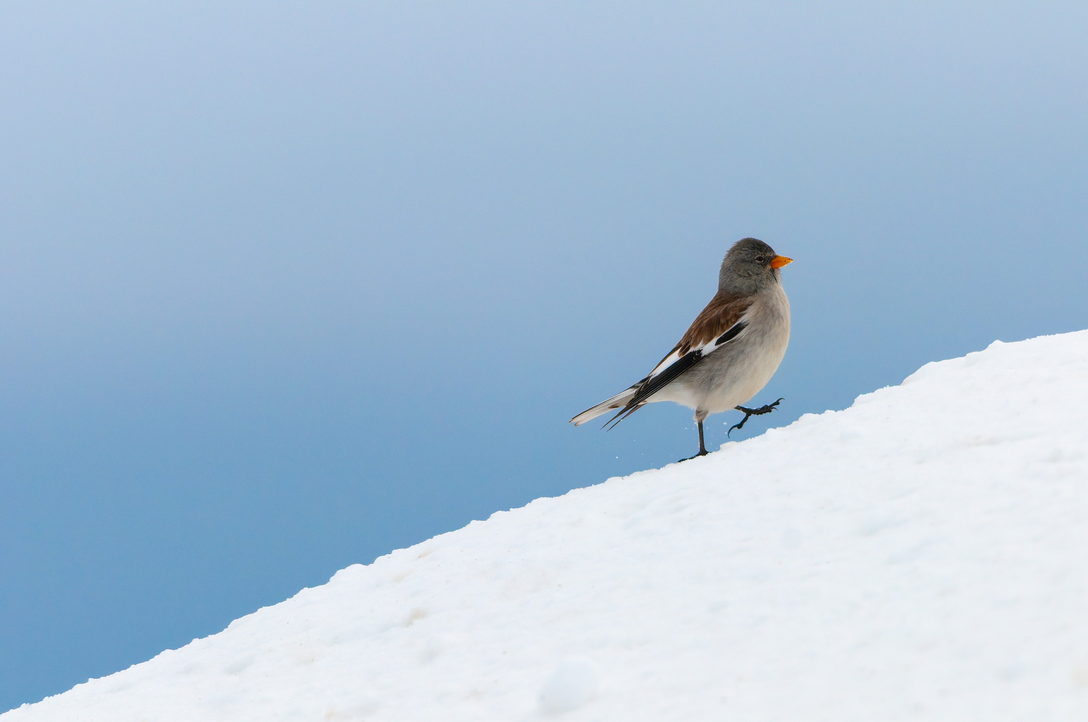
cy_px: 361
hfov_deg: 3.3
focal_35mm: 630
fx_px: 19017
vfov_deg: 2.2
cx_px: 544
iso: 500
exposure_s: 1/2500
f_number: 5.6
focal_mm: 420
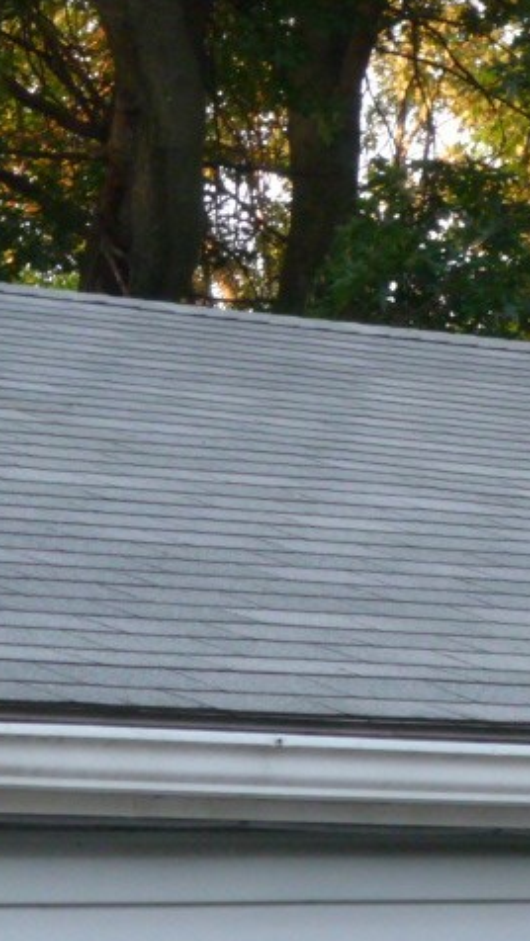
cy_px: 472
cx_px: 131
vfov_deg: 9.5
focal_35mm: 227
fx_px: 5667
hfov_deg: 5.4
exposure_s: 1/50
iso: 320
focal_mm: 15.2
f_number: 5.5
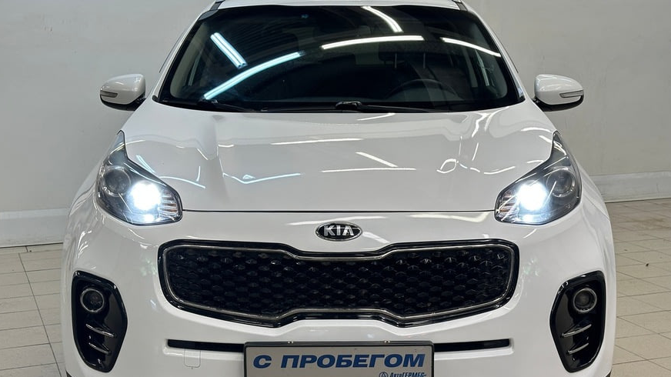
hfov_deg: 38.5
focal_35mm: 54
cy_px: 223
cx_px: 338
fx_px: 961
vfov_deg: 22.2
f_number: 1.78
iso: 64
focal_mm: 6.86
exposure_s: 1/100
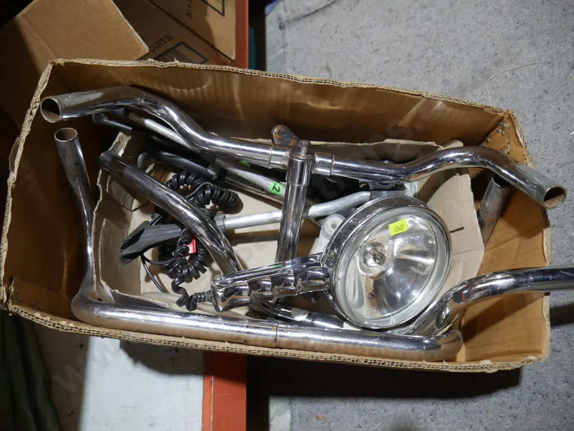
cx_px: 287
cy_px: 216
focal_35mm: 28
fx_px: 465
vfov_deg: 49.8
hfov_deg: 63.4
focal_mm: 14
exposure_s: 1/60
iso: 400
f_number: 3.5
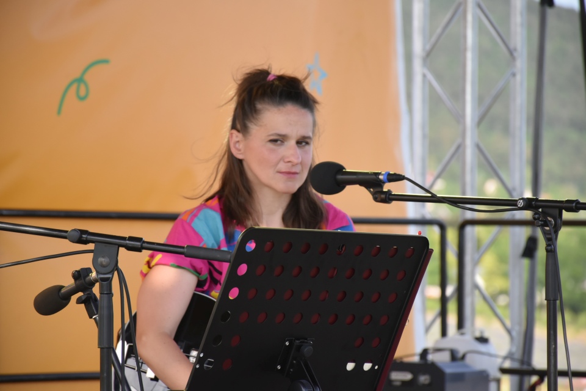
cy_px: 196
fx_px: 3418
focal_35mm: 210
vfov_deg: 6.5
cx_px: 293
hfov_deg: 9.8
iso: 800
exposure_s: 1/800
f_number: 5.6
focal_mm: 140
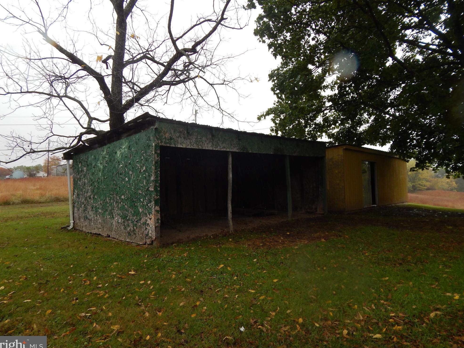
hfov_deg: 71.6
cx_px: 230
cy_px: 174
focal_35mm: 24
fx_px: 322
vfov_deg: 56.8
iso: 125
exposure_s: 1/200
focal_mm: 4
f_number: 3
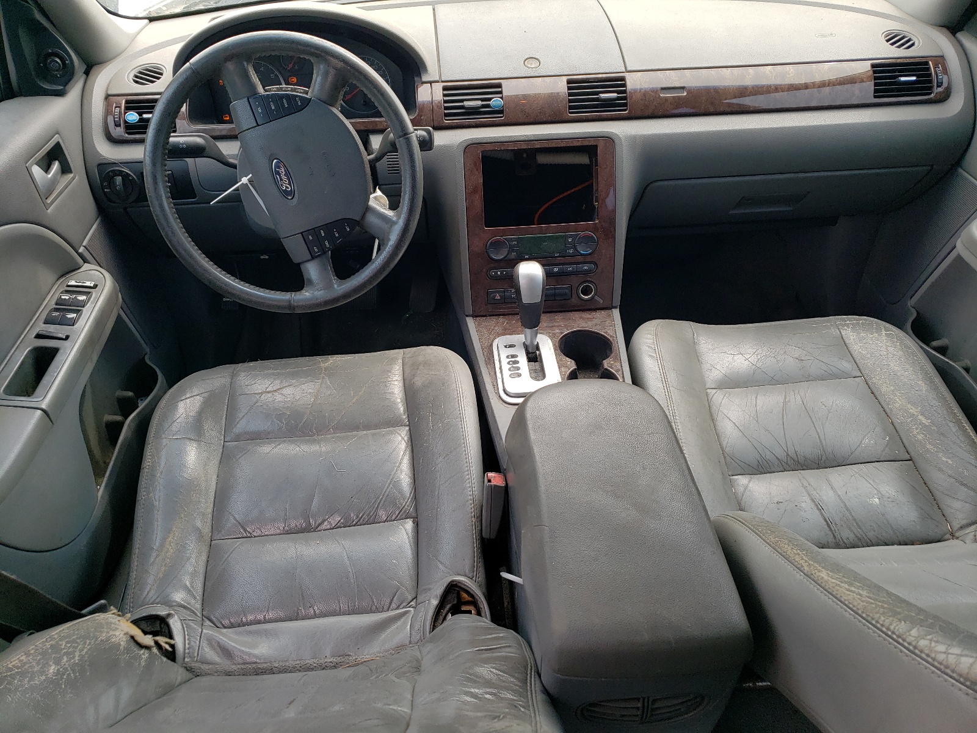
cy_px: 366
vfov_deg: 53.1
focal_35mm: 26
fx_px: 734
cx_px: 488
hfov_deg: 67.3
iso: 50
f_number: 1.5
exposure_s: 1/286
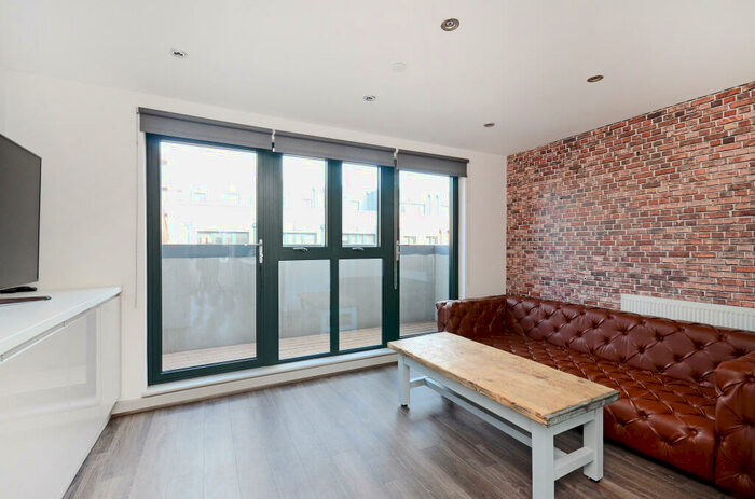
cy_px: 250
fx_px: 314
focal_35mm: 15
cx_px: 378
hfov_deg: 100.5
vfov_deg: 77.0
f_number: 9
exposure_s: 1/30
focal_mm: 10
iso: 320
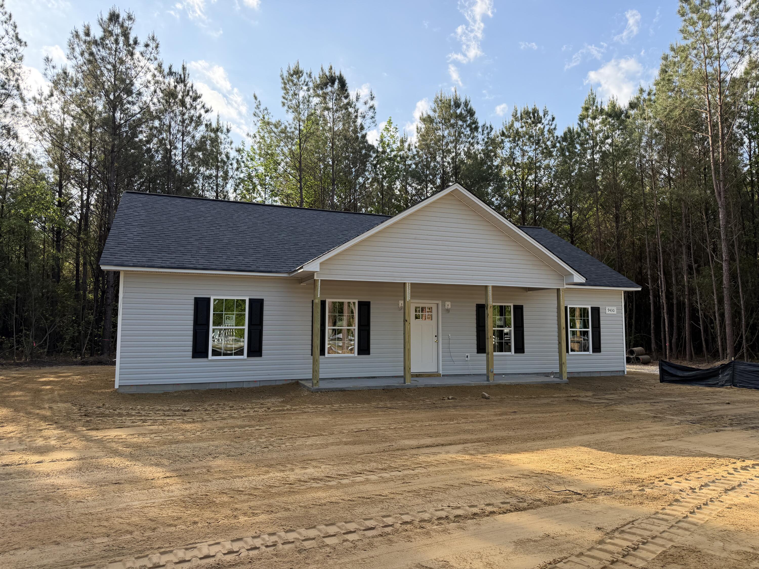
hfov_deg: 71.6
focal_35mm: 24
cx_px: 380
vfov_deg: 56.8
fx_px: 526
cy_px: 284
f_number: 1.78
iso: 100
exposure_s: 1/1464
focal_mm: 6.76
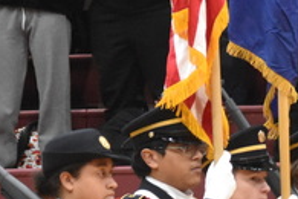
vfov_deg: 2.0
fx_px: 5695
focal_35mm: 688
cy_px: 321
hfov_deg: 3.0
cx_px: 240
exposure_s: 1/180
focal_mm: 112
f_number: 4.8
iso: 5000
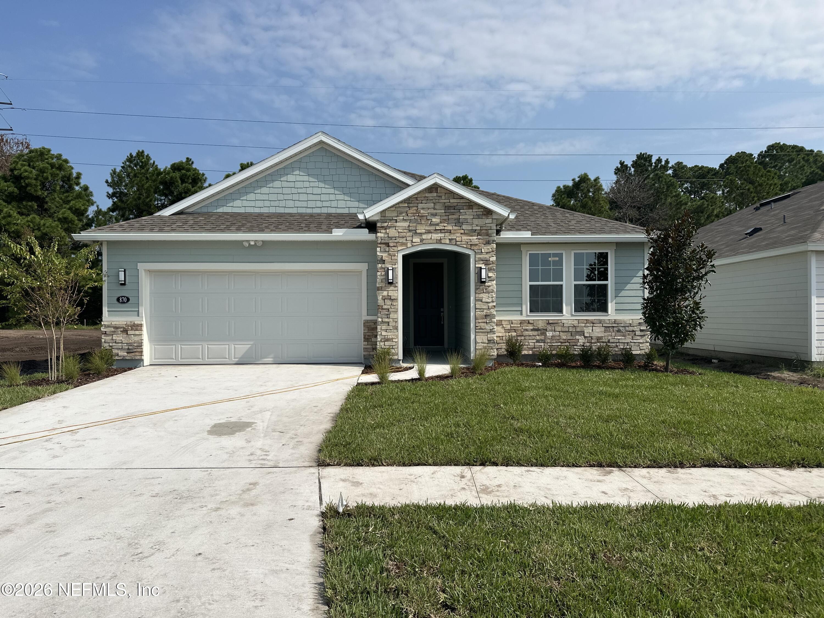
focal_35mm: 24
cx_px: 412
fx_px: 571
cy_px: 309
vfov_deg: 56.8
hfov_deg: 71.6
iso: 80
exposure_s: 1/8197
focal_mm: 6.86
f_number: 1.78
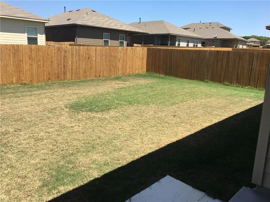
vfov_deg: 48.2
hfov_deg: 61.7
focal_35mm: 29
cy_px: 101
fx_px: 226
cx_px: 135
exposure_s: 1/1166
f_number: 2.2
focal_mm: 4.15
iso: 25
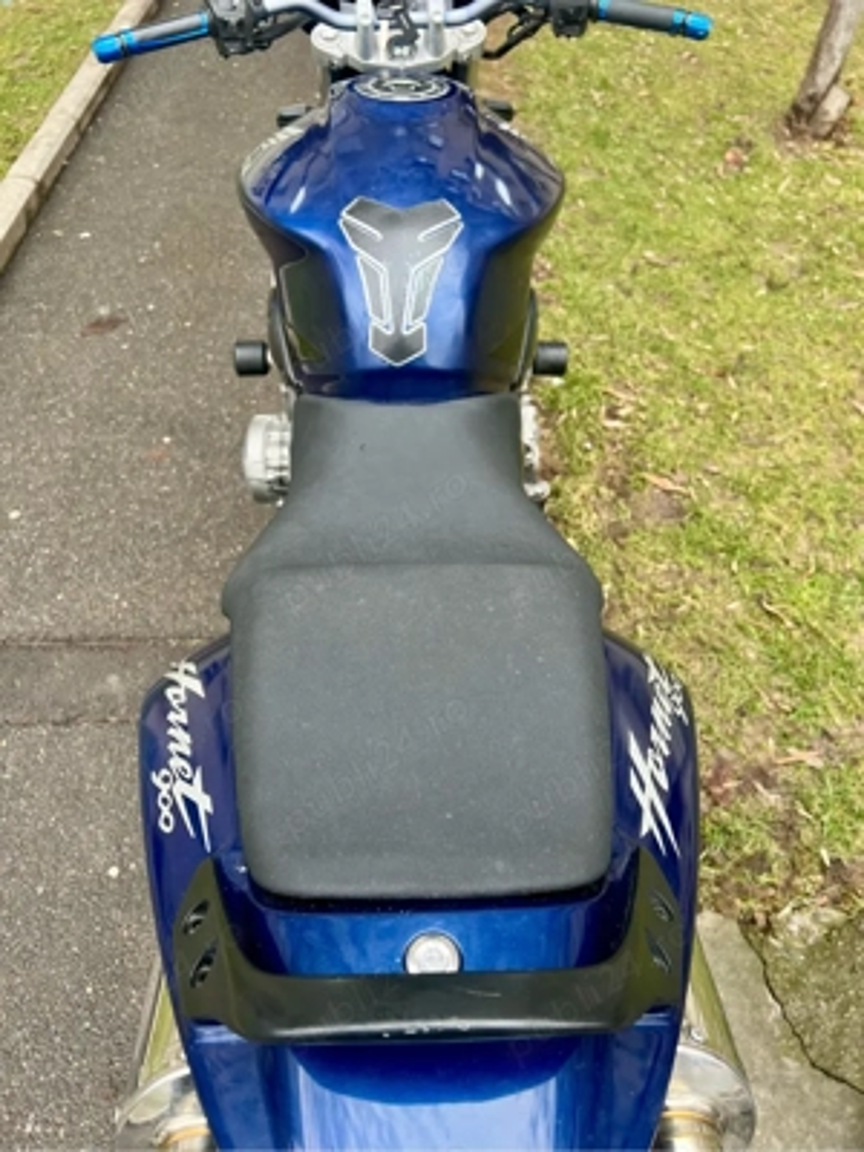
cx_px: 432
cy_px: 576
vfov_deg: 67.3
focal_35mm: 26
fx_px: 865
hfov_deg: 53.1
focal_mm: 5.7
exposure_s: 1/121
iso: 50
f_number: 1.5
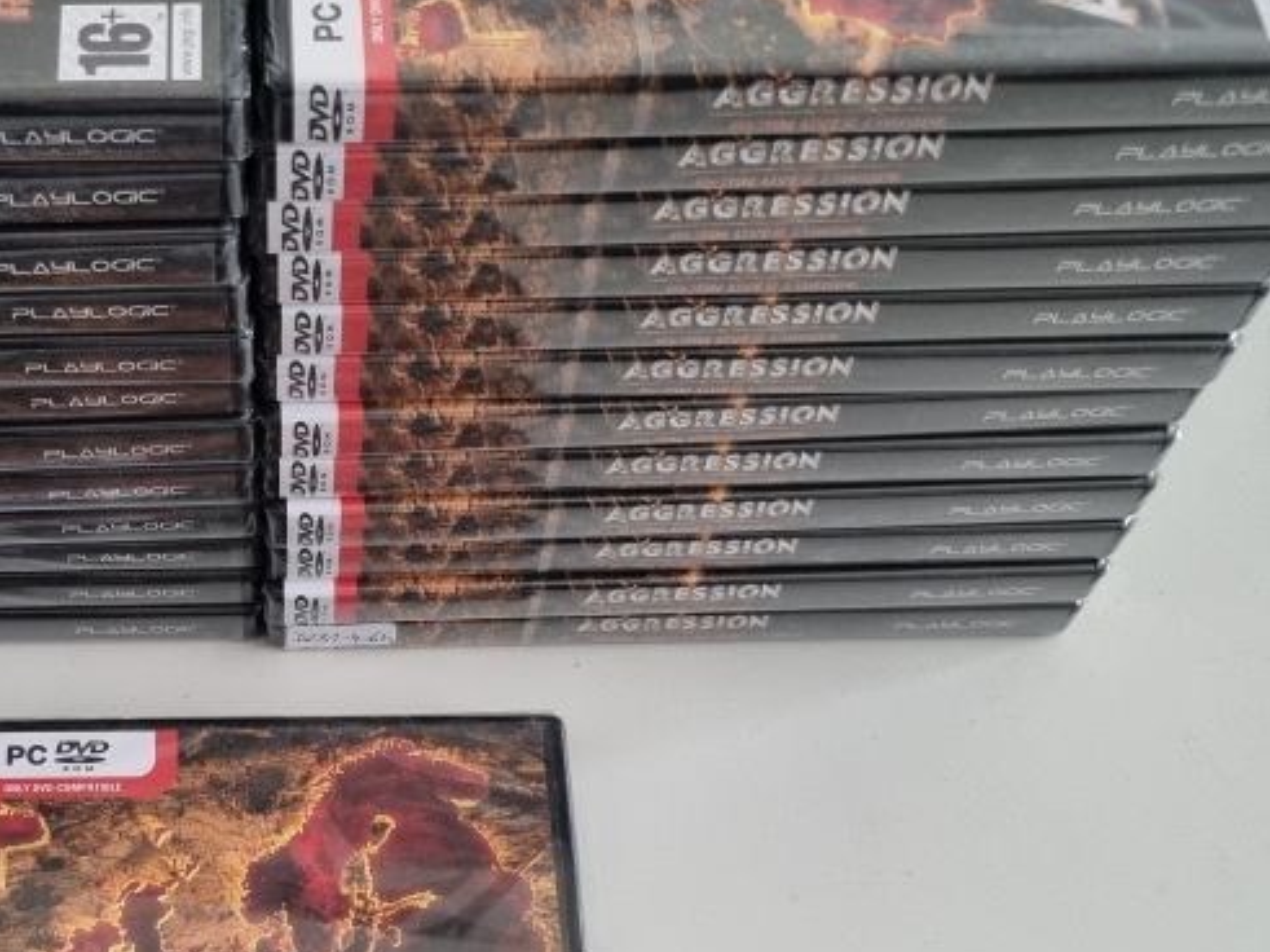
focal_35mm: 53
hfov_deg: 35.0
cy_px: 737
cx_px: 251
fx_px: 1944
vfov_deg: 27.1
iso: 500
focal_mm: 5.4
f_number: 1.8
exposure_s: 1/50
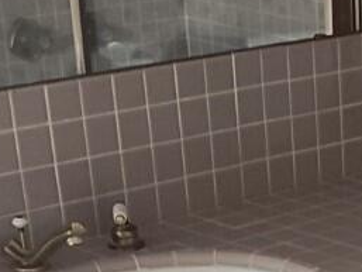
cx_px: 518
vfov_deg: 9.5
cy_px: 629
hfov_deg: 13.4
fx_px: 1465
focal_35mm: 140
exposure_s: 1/24
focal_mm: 4.15
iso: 340
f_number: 1.5
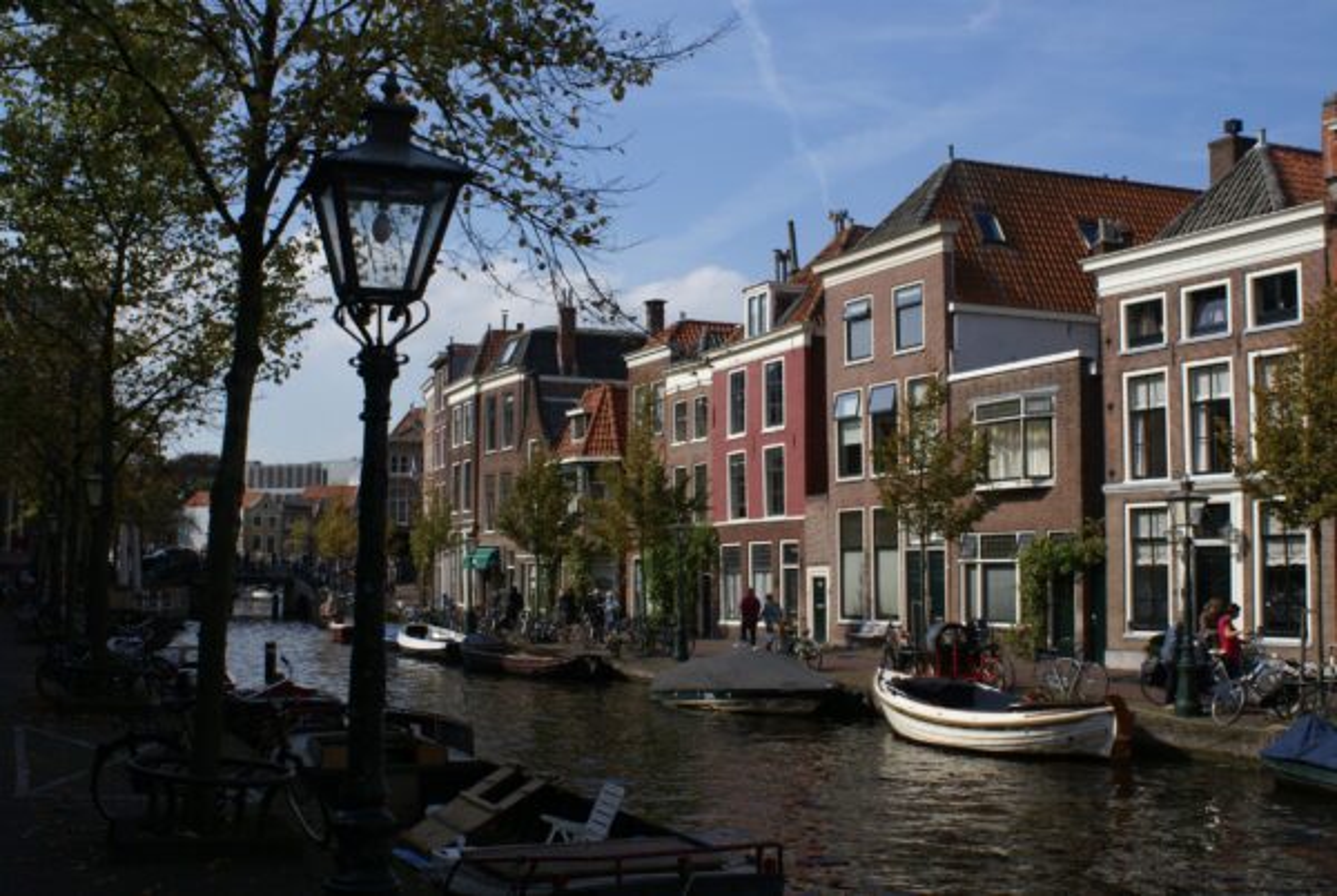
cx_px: 668
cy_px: 448
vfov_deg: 34.3
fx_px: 1451
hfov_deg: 49.5
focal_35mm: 39
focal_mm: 26
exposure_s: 1/160
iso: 100
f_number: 11
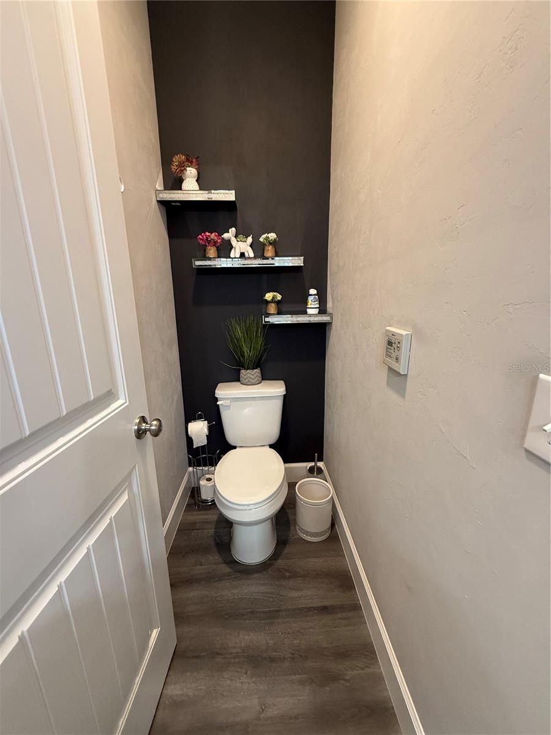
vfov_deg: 102.1
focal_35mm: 14
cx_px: 276
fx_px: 297
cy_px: 368
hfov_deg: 85.7
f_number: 2.2
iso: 400
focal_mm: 2.22
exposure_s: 1/60
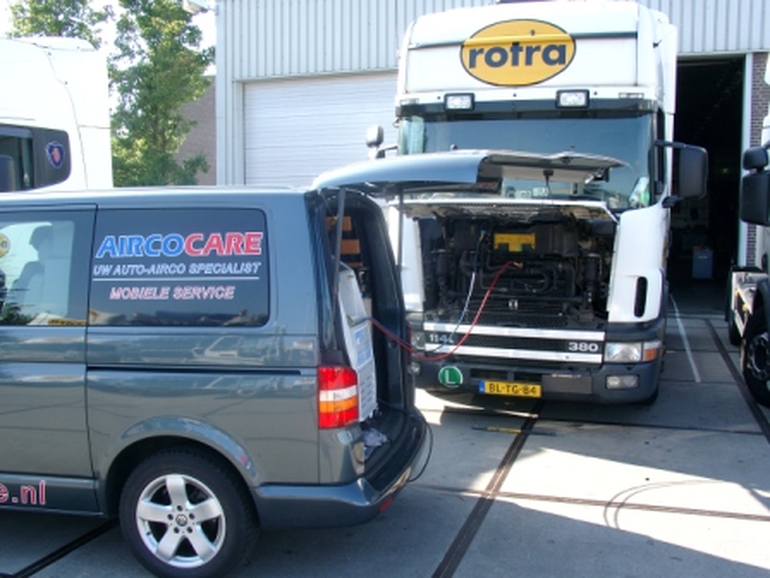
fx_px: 756
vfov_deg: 41.8
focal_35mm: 34
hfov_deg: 54.0
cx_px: 385
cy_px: 289
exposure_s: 1/103
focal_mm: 7.13
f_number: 4
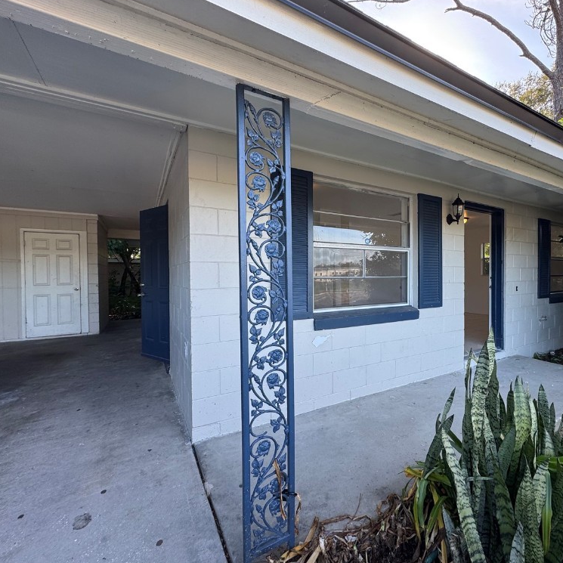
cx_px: 336
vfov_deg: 84.0
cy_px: 279
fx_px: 313
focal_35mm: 17
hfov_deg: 83.0
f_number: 2.2
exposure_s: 1/214
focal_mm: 2.22
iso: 40
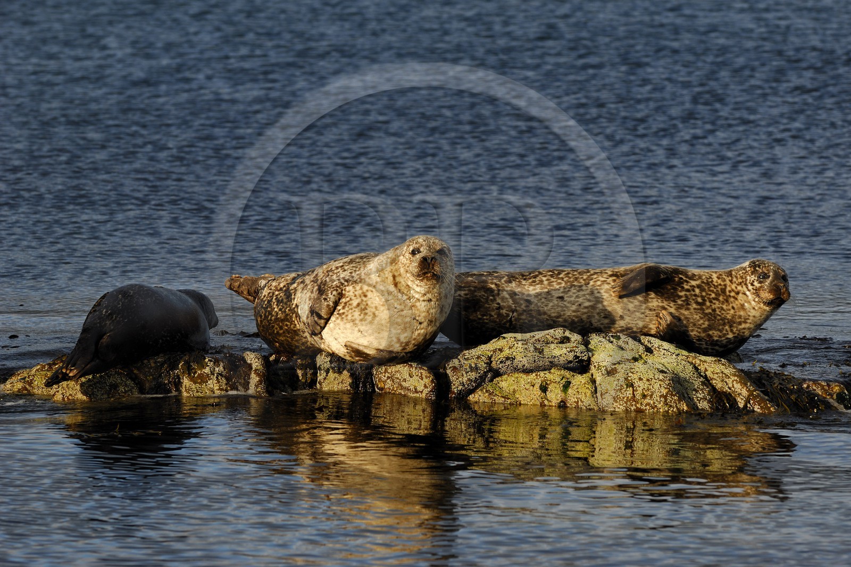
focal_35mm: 240
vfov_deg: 5.7
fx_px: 5672
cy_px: 284
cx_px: 426
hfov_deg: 8.6
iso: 100
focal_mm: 160
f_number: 6
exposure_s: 1/320
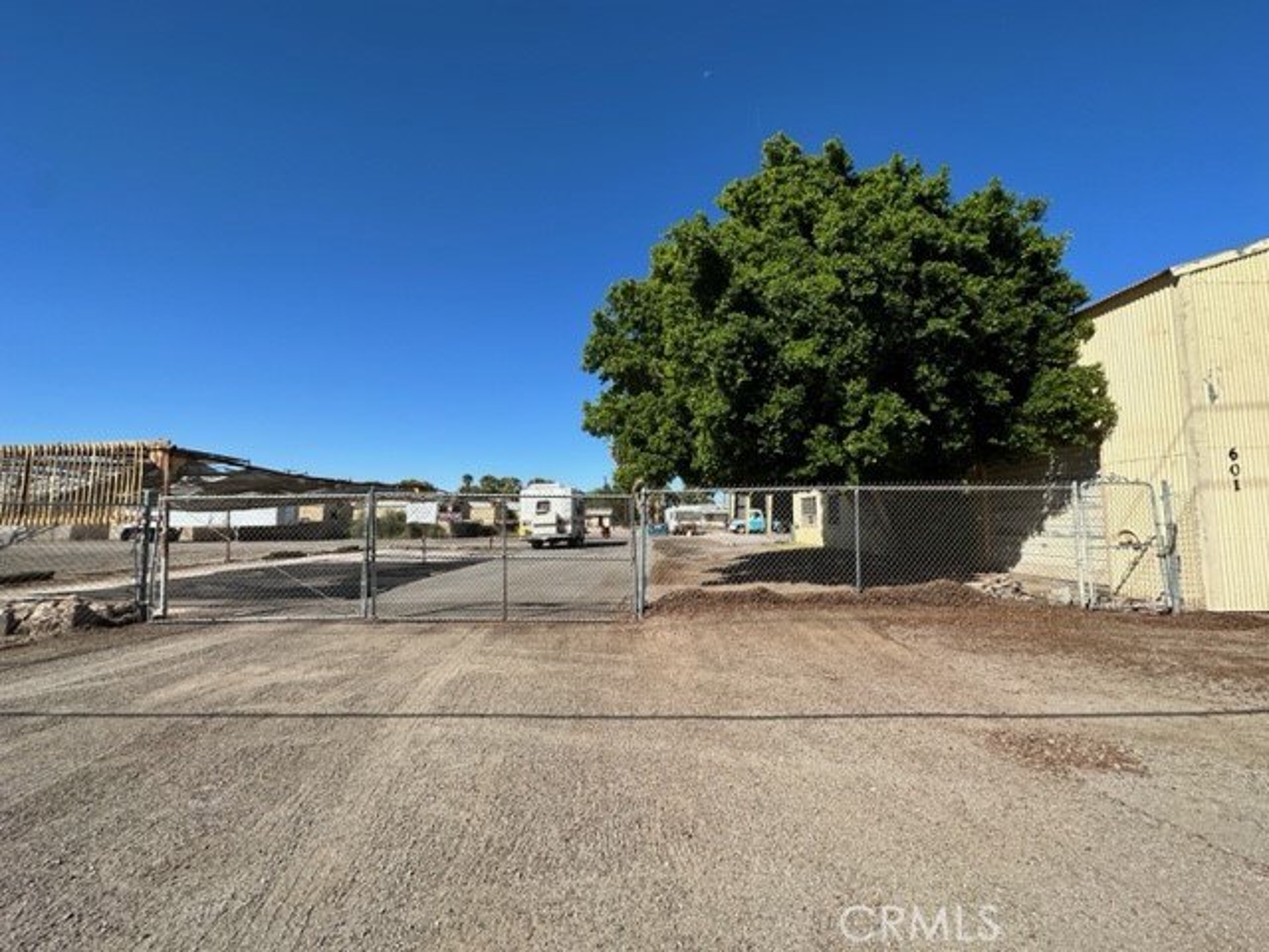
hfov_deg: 102.1
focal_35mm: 14
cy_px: 476
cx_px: 634
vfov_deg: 85.7
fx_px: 513
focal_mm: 2.22
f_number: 2.2
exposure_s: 1/1742
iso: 50
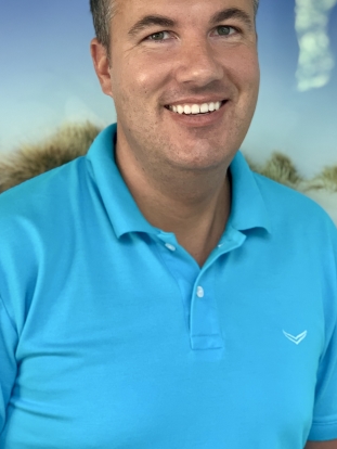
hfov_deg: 19.2
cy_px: 170
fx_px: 998
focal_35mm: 77
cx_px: 163
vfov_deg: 25.3
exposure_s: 1/50
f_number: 2.4
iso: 80
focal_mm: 6
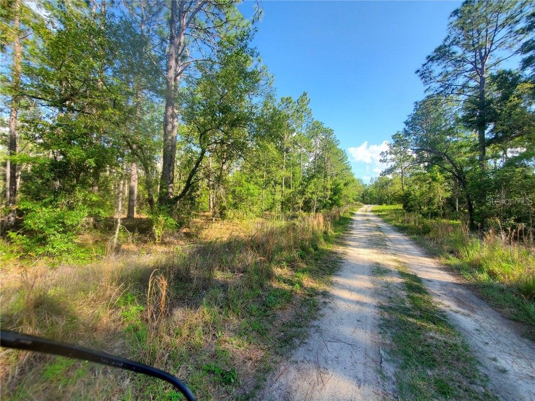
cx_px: 268
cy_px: 200
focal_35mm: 13
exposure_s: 1/289
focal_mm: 1.8
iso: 50
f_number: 2.2
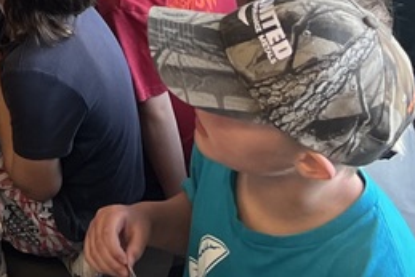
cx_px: -90
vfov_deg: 11.2
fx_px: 1234
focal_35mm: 107
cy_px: -336
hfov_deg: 18.1
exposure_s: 1/120
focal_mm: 5.7
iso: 125
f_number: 1.5
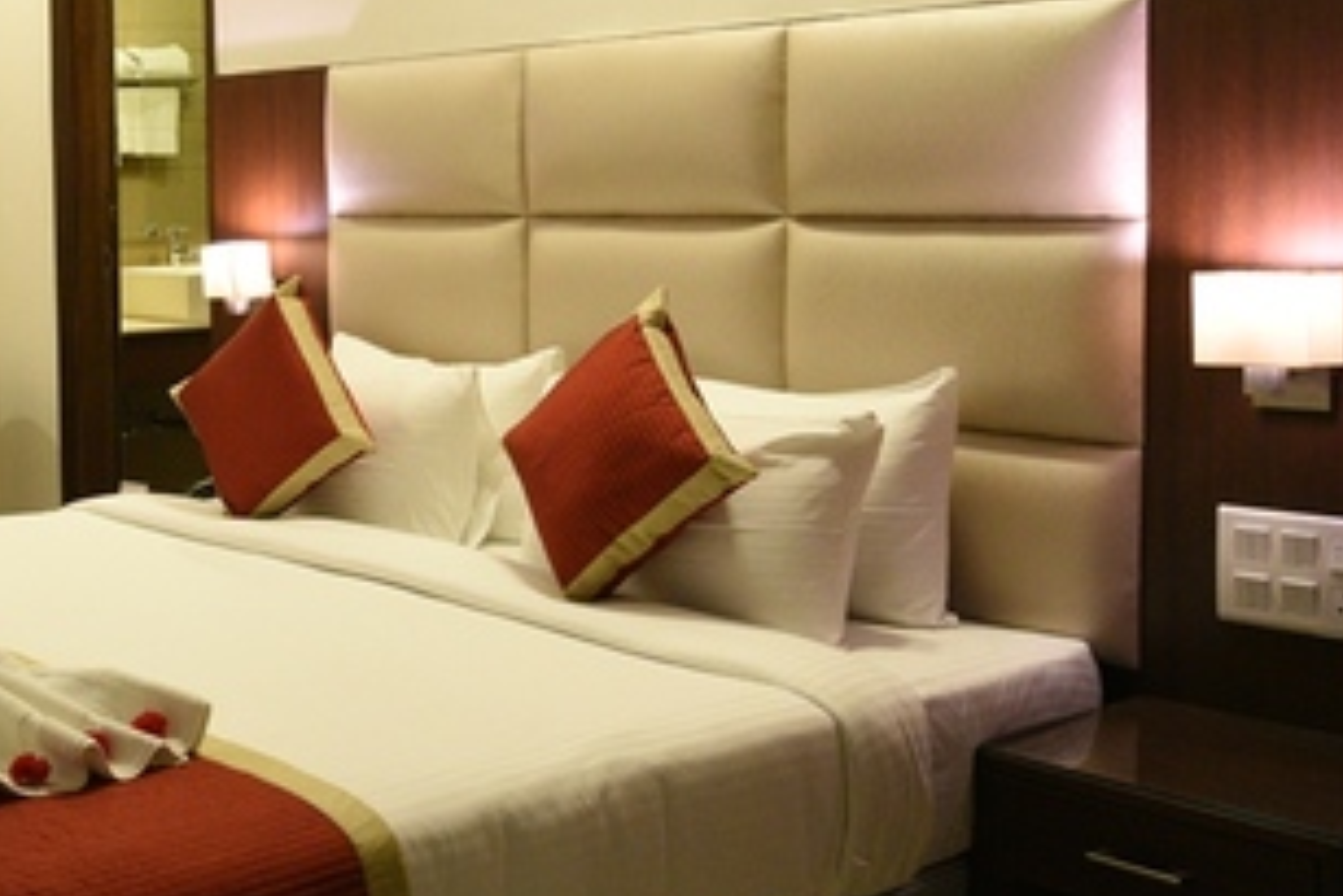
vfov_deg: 26.8
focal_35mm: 50
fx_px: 1866
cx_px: 136
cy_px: 284
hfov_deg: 37.1
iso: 3600
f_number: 5.6
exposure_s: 1/60
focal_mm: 24
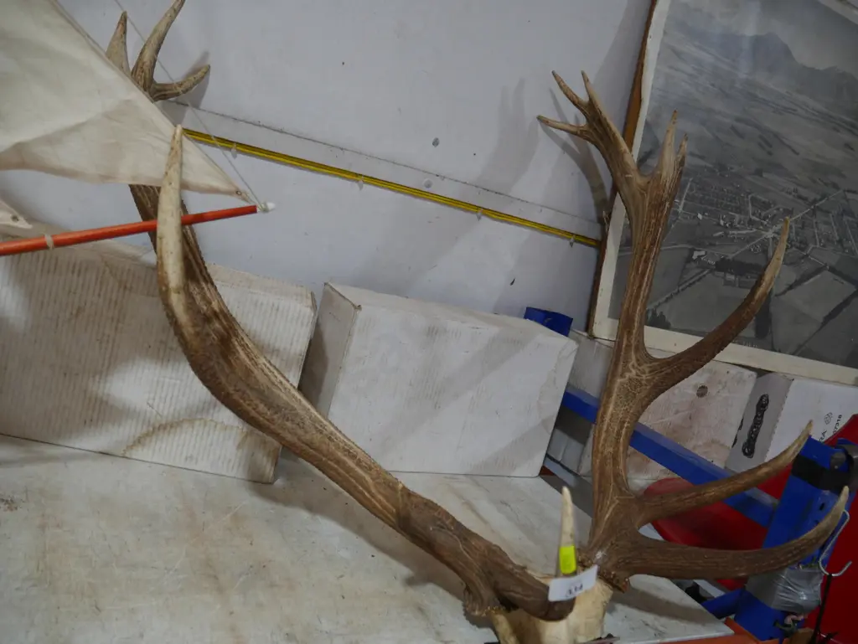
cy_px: 322
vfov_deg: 49.8
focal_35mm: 28
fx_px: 694
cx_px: 429
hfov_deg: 63.4
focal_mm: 14
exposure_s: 1/60
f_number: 3.5
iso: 400
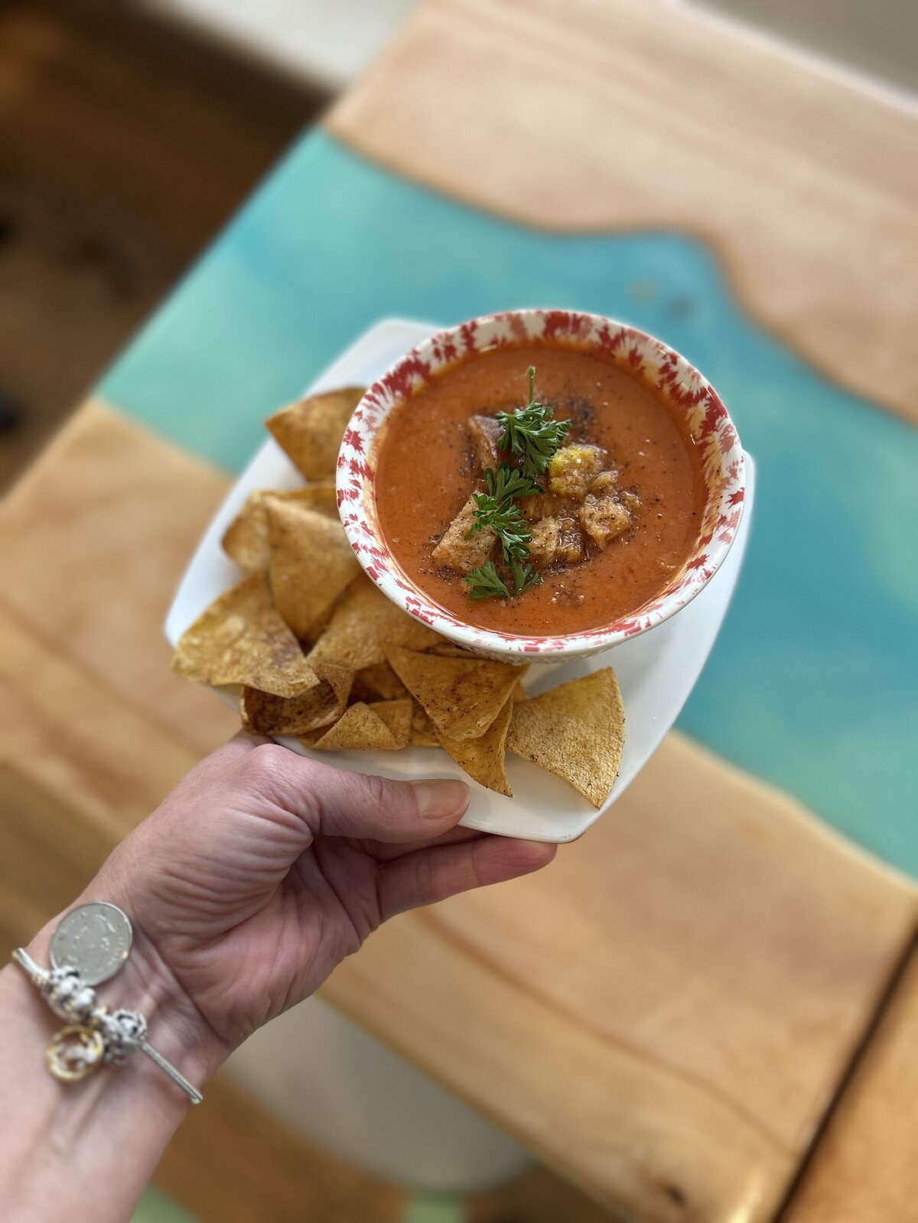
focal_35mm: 26
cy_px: 612
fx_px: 919
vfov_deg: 67.3
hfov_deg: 53.1
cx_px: 459
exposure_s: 1/120
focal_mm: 5.7
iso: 80
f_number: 1.5
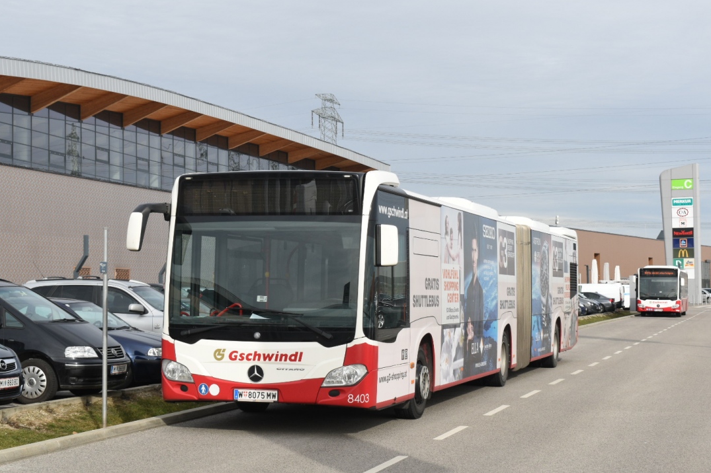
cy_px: 219
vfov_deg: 20.3
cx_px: 343
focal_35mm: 67
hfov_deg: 30.1
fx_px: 1323
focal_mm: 40
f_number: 10
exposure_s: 1/320
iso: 200
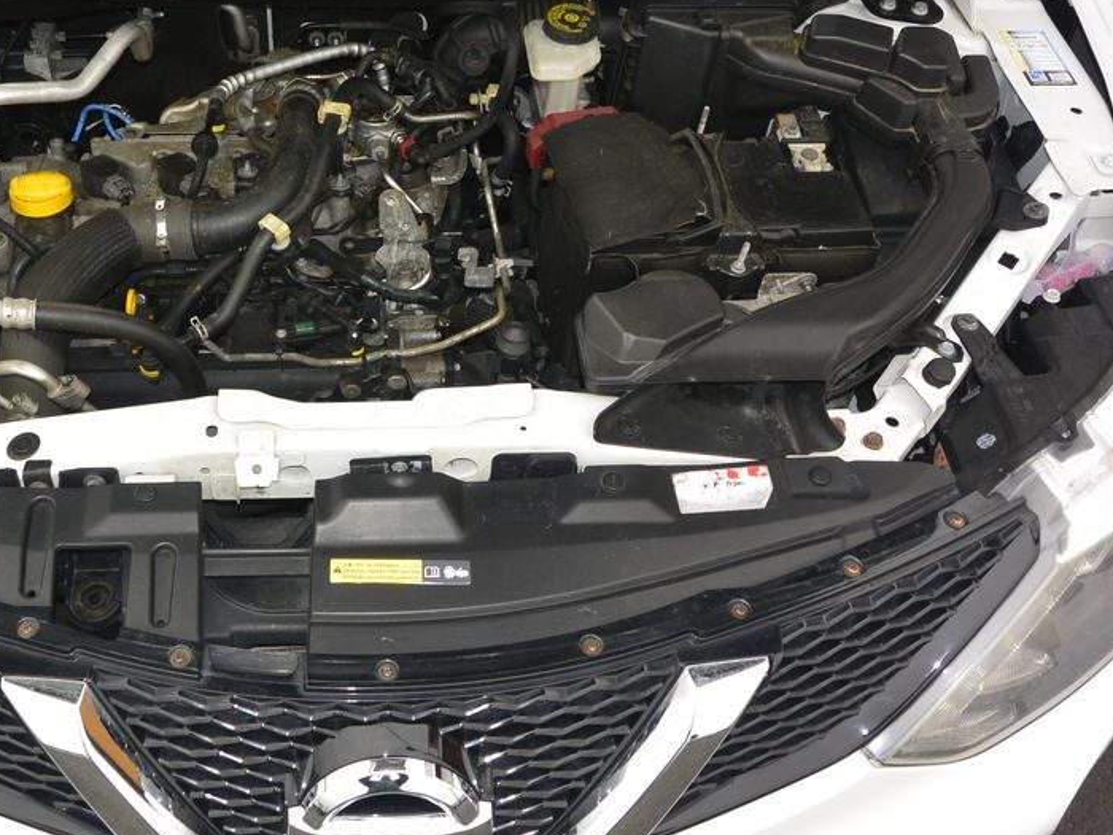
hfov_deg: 48.1
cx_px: 361
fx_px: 1222
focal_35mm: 38
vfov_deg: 37.6
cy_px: 330
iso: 160
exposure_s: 1/250
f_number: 5
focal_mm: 10
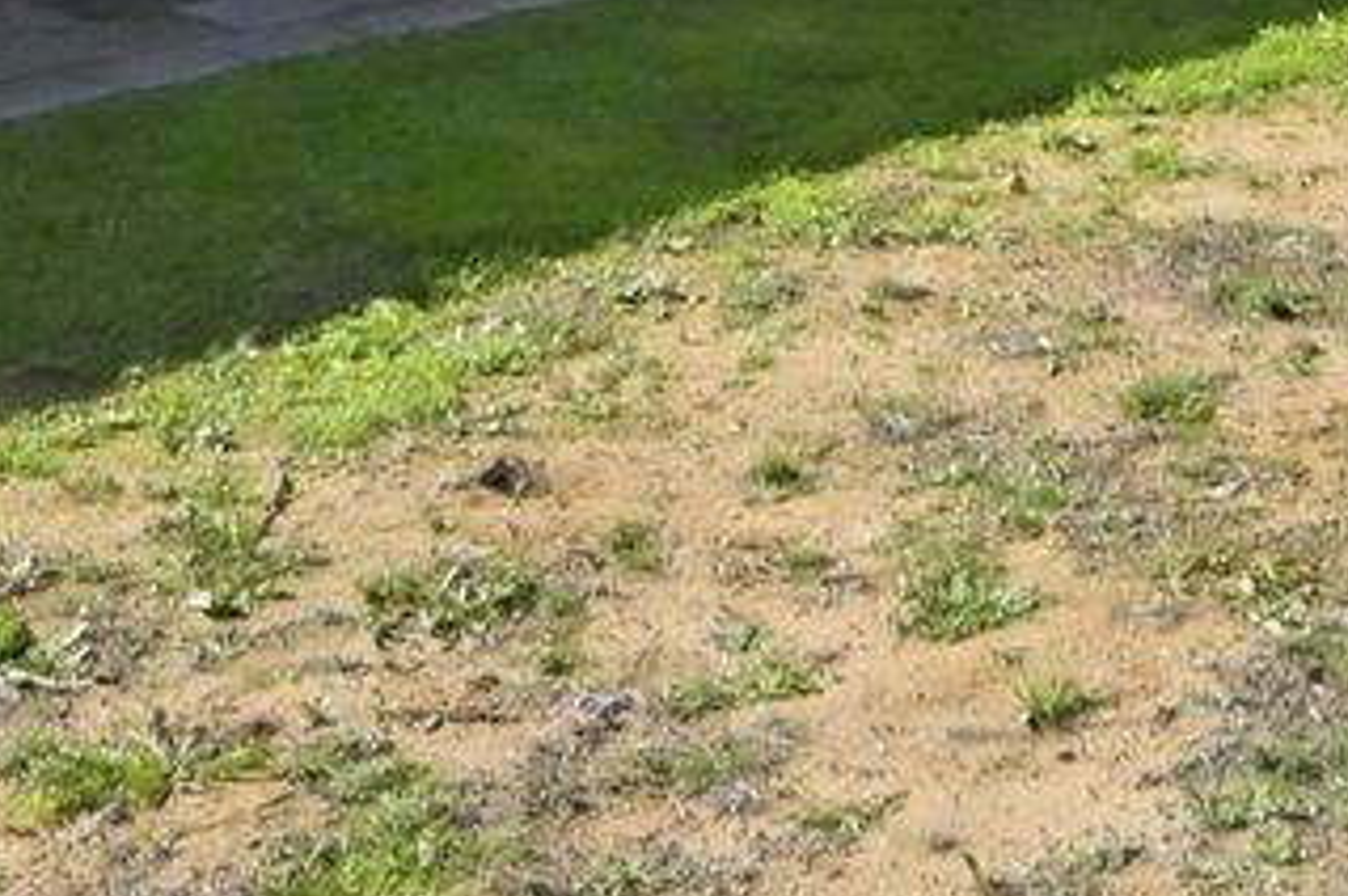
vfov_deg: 13.4
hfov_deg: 22.3
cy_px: -780
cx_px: 1111
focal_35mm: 90
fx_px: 3366
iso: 800
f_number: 16
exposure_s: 1/640
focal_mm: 14
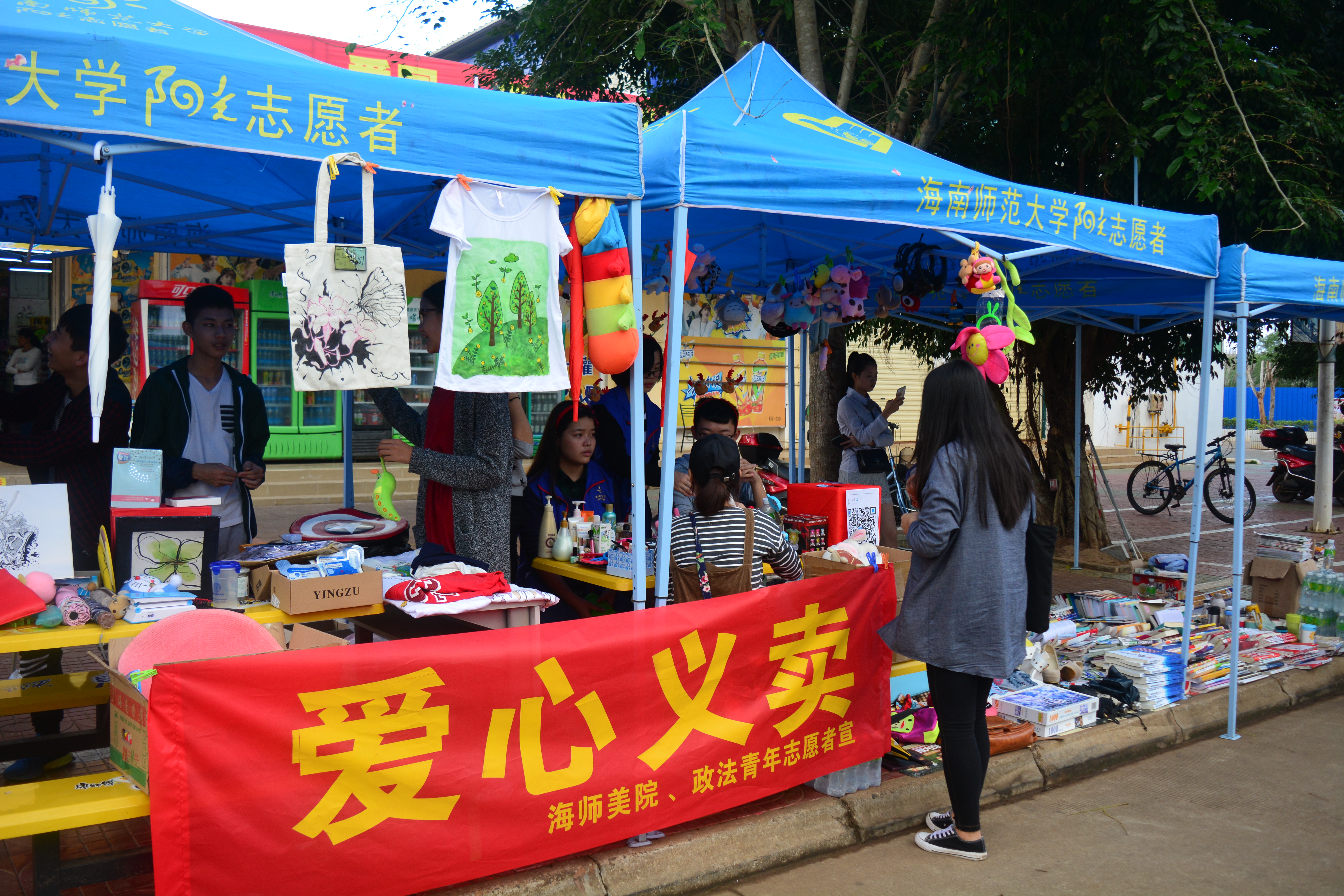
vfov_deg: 41.7
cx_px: 672
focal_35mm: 32
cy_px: 448
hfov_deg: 59.5
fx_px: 1176
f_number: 4.5
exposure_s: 1/320
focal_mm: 21
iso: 400
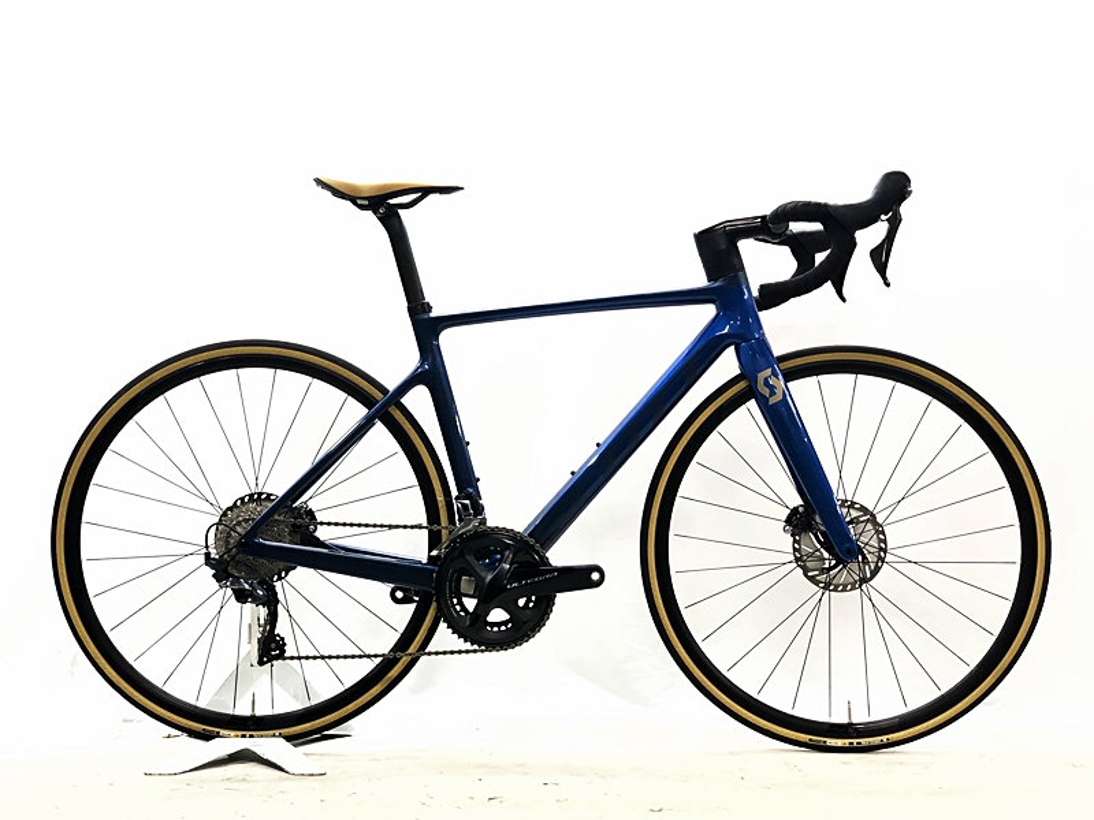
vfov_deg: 28.0
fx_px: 1643
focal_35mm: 52
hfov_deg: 36.8
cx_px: 547
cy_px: 410
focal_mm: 6
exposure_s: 1/25
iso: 125
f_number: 2.4
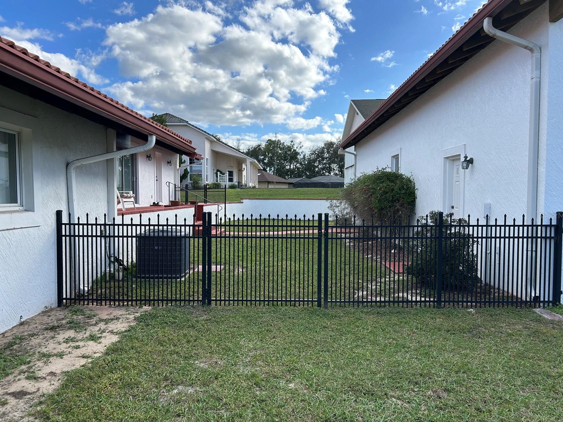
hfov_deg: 65.3
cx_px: 281
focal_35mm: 27
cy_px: 215
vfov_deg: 51.4
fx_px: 439
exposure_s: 1/1972
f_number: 1.5
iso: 50
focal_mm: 5.7
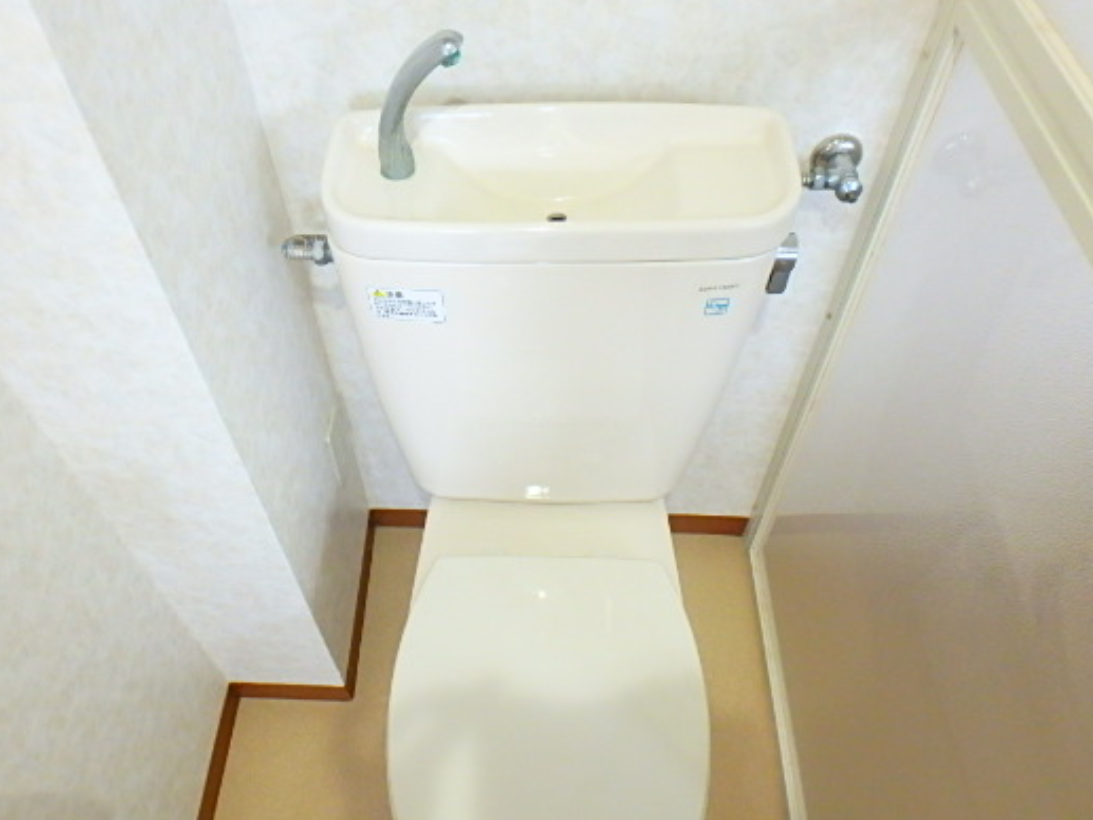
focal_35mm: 26
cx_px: 482
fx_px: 821
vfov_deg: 52.7
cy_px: 499
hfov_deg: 67.1
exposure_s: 1/30
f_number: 3.5
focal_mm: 3.7
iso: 400
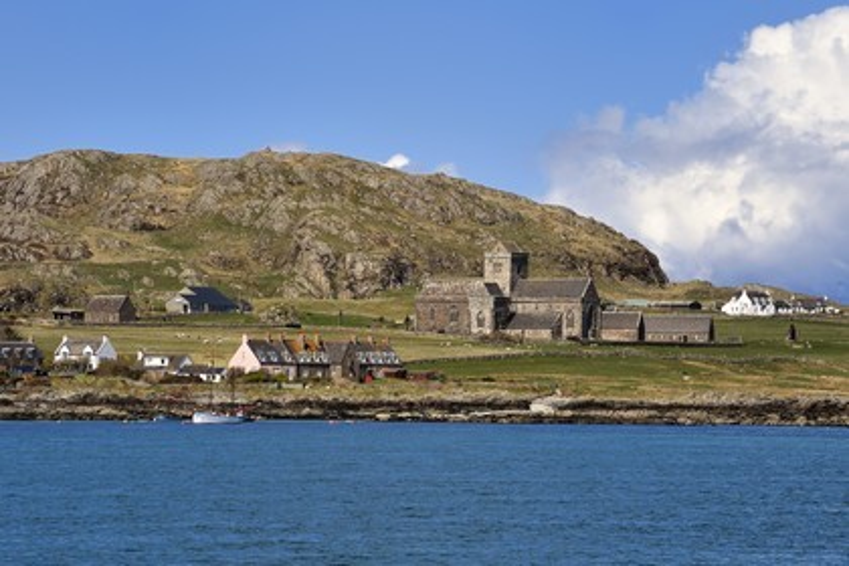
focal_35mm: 200
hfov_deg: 10.3
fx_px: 4716
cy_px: 283
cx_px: 424
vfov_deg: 6.9
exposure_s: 1/320
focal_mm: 200
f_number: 13
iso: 200
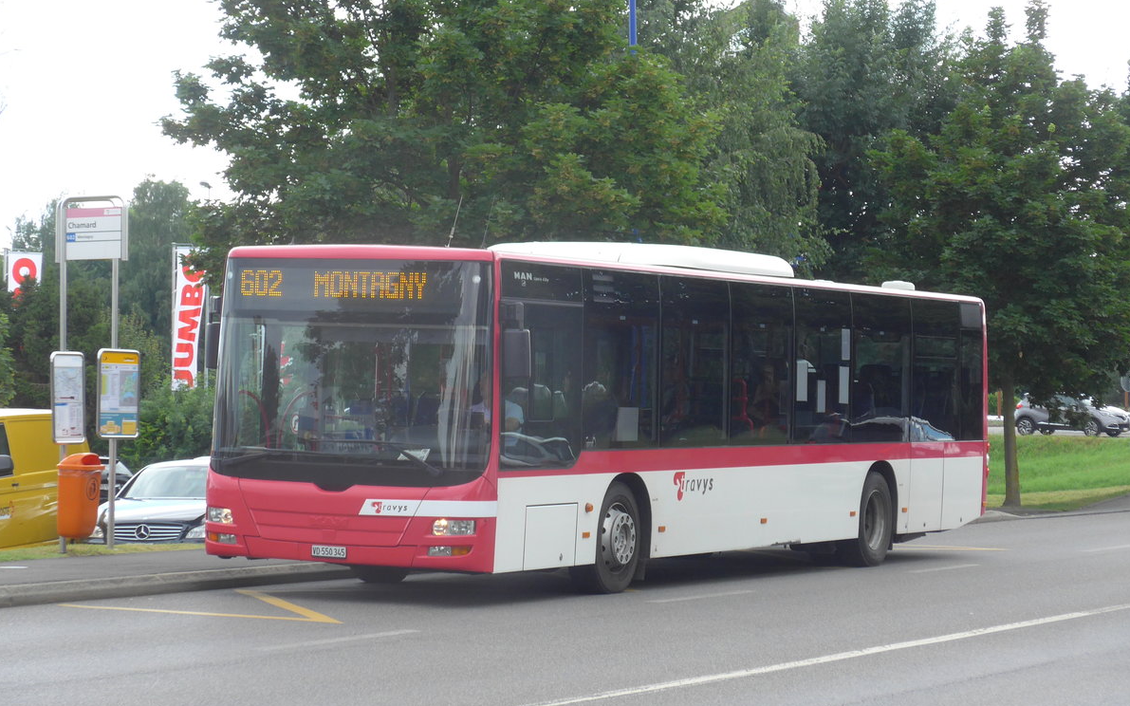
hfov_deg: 18.9
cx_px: 565
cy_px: 288
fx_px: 3387
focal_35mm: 110
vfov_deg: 11.9
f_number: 4.8
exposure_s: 1/200
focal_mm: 20.4
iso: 160
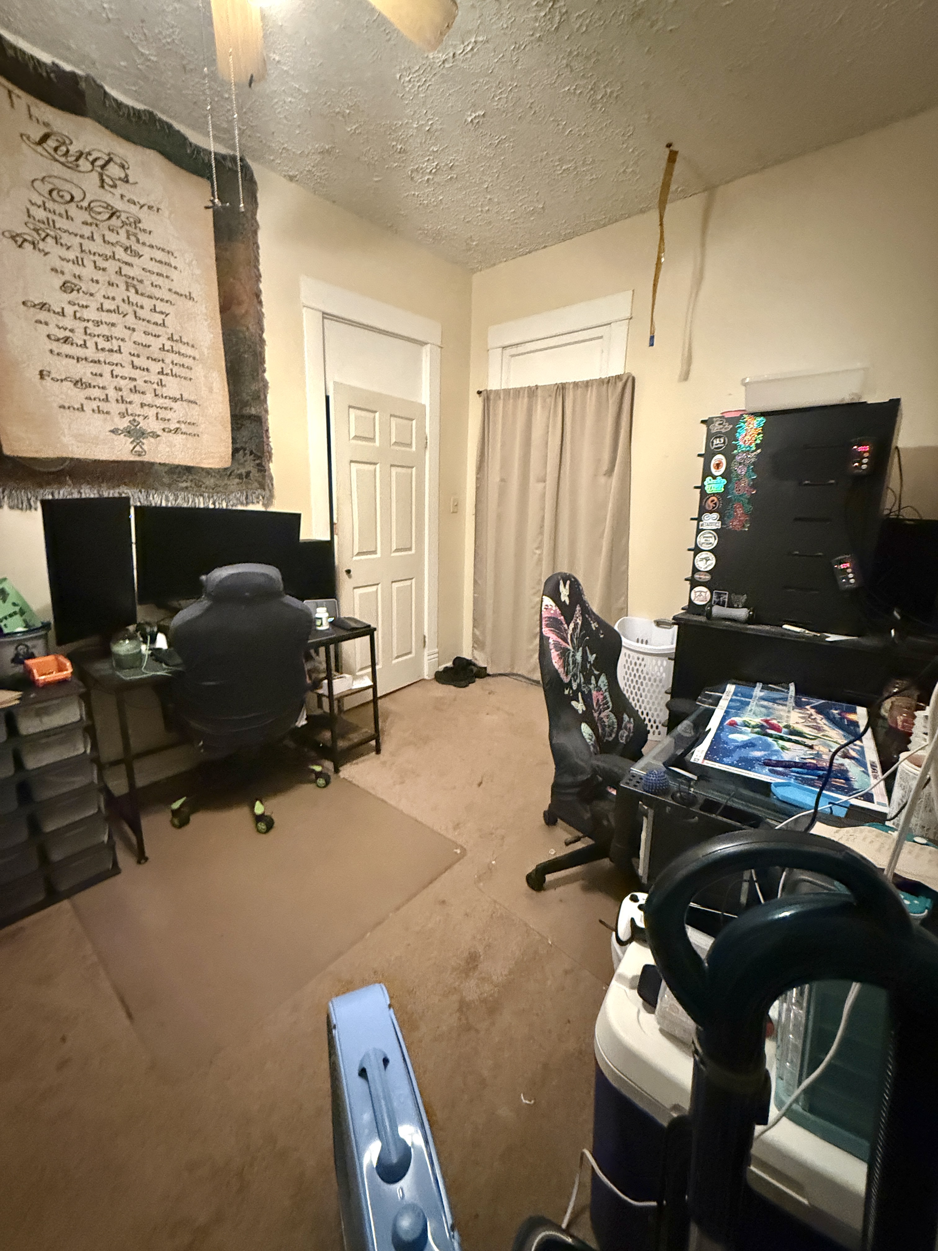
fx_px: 506
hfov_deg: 85.7
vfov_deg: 102.1
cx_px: 469
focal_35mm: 14
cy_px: 626
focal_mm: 2.22
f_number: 2.2
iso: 1000
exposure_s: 1/40
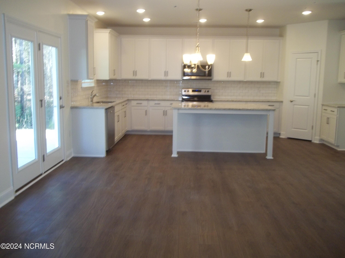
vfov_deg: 44.2
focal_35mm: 32
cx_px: 172
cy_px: 129
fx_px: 319
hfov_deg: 56.8
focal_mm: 5.7
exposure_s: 1/60
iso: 160
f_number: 2.9
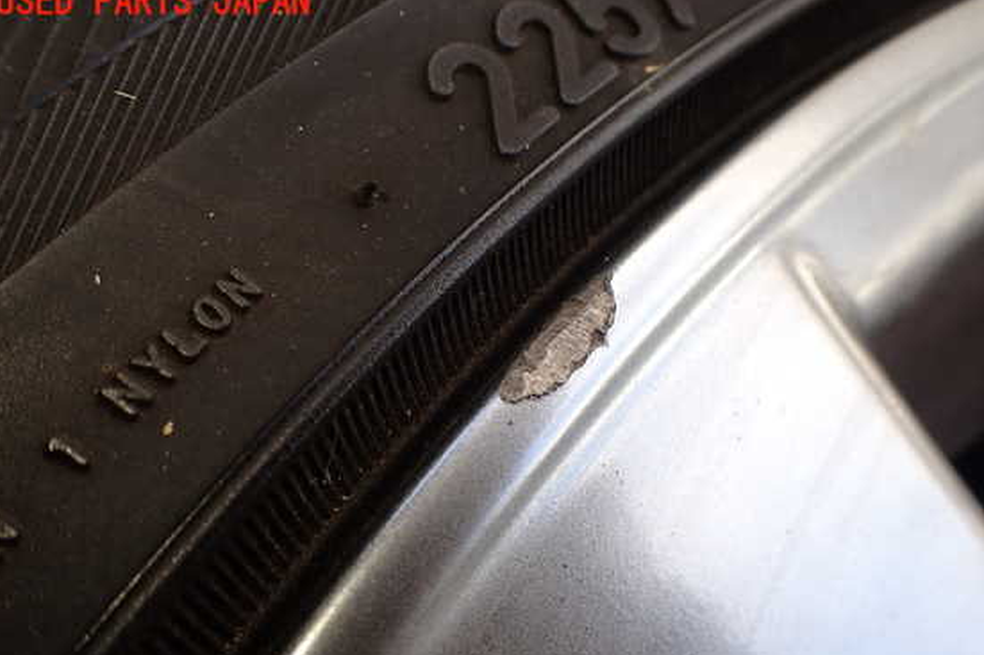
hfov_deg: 55.8
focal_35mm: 34
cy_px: 382
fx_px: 929
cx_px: 521
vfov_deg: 38.8
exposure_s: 1/160
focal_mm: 5.4
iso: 100
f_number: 3.2
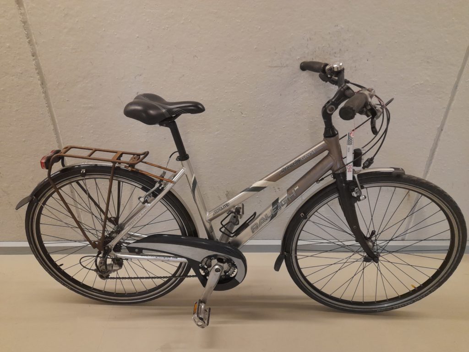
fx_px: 339
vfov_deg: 54.9
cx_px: 234
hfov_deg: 69.4
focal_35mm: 25
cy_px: 176
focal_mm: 4.6
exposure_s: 1/60
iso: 250
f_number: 2
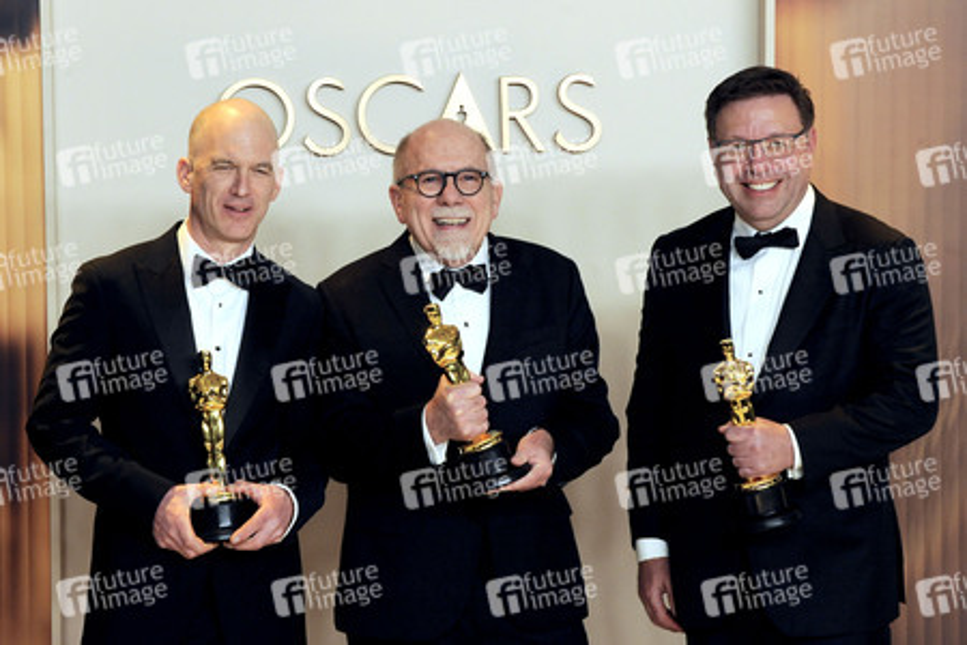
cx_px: 484
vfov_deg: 11.0
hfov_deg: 16.4
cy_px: 322
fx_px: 3357
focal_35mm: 125
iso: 2000
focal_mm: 125
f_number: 5.6
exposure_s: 1/200
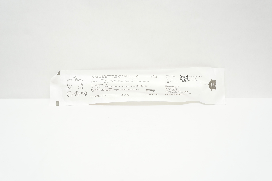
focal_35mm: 32
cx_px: 136
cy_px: 90
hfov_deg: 59.5
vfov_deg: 41.6
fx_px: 238
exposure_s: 1/60
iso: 800
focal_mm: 21
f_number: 7.1
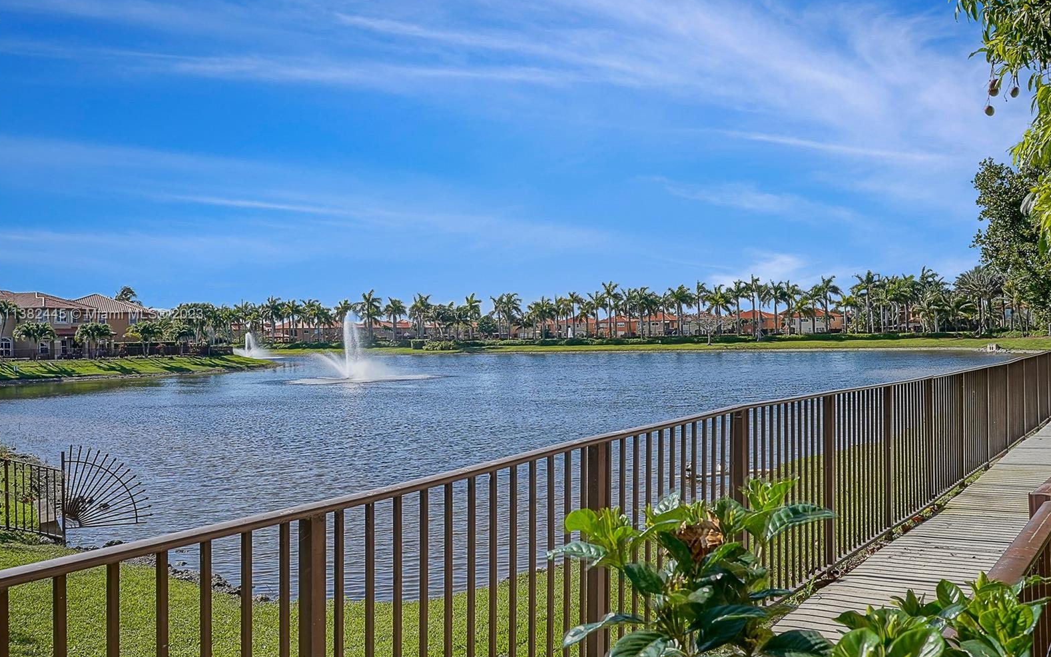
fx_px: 888
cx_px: 524
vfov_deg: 40.6
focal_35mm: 31
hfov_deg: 61.2
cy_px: 315
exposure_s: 1/250
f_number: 14
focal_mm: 20
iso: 250
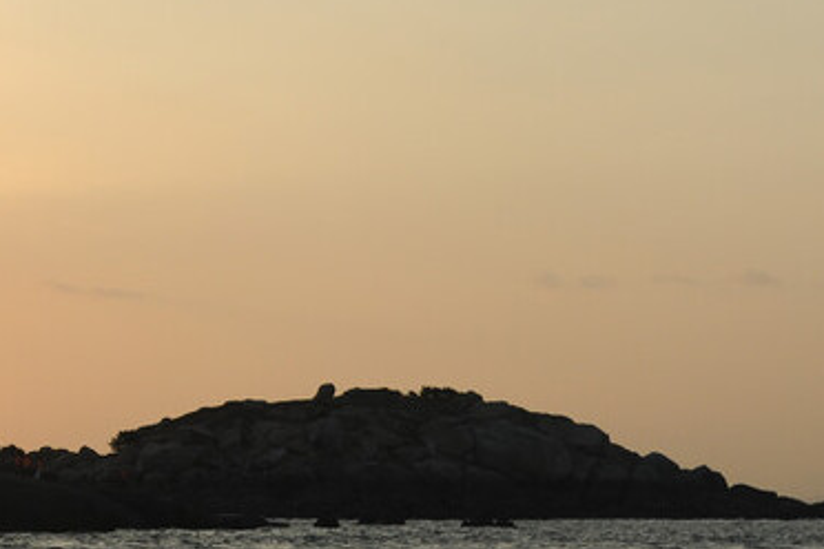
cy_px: 464
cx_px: -126
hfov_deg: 15.4
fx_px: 2952
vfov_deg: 10.6
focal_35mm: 129
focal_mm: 40
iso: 500
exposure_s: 1/1250
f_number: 4.5
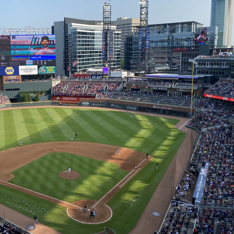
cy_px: 93
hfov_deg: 41.6
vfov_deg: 43.6
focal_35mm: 38
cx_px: 41
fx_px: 291
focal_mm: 4.25
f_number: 1.8
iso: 32
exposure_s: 1/2066
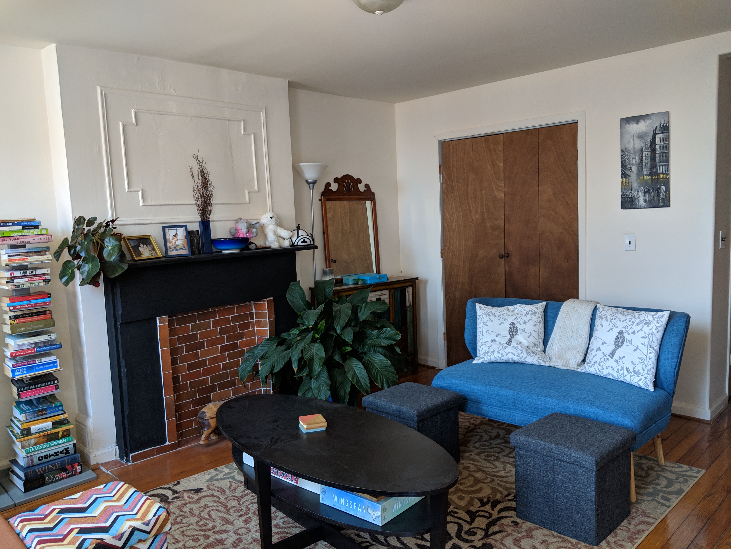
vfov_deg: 51.4
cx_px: 366
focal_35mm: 27
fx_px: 570
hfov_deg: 65.3
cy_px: 274
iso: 175
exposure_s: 1/120
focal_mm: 4.44
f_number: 1.8
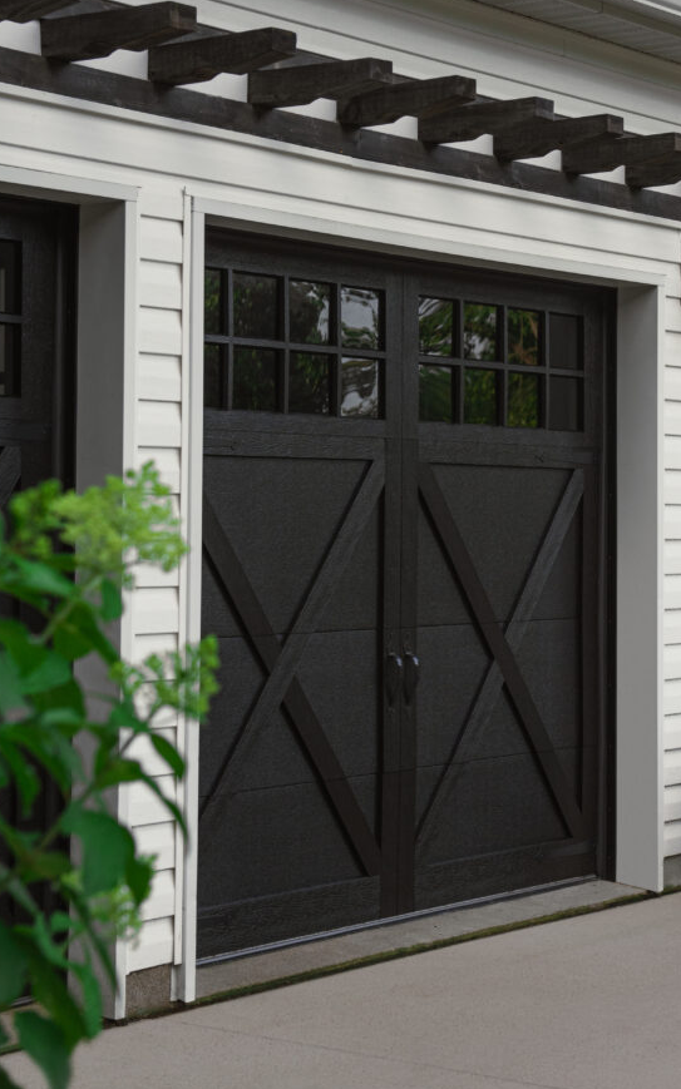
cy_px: 427
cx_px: 466
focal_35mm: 82
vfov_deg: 25.2
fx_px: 2435
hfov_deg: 15.9
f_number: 5.6
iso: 400
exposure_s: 1/320
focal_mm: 50
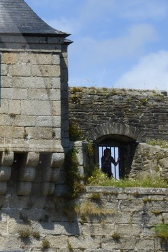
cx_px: -158
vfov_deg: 11.4
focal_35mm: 181
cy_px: 145
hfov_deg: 7.3
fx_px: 1268
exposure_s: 1/200
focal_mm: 42
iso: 200
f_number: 16
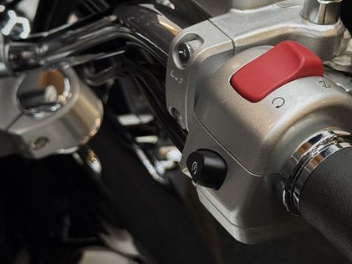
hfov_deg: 26.3
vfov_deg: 20.2
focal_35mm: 73
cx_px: 265
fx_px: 743
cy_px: 133
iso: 64
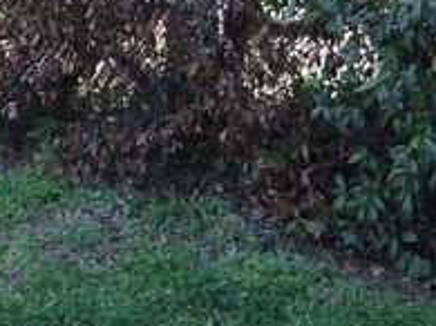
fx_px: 1158
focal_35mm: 92
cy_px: 25
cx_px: 98
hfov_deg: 21.1
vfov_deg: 15.8
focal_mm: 5.8
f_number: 2.8
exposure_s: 1/250
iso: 200
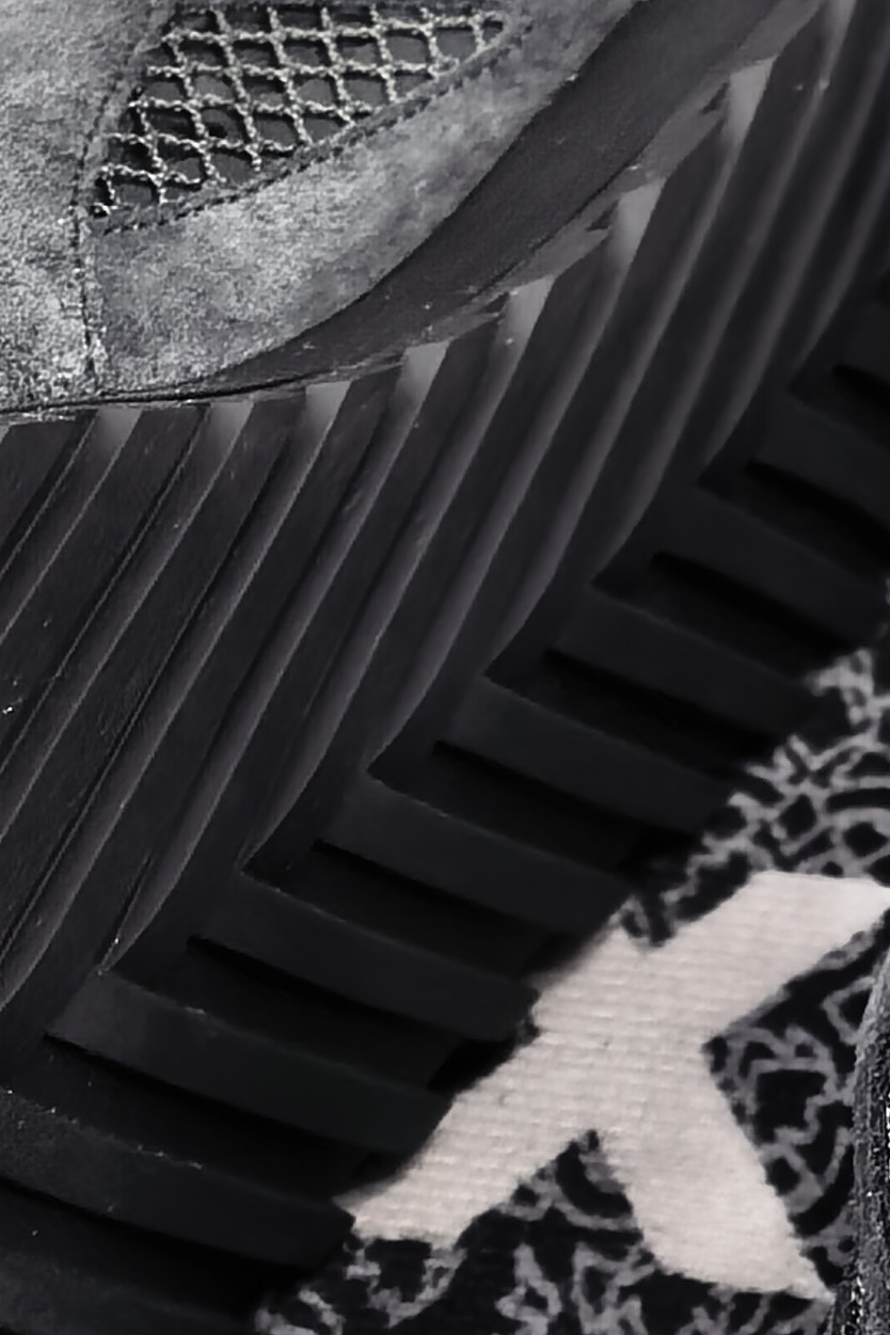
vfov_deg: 16.1
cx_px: 333
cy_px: 1203
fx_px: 4672
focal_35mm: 126
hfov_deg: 10.9
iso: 50
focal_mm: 5.75
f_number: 2
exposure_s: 1/104
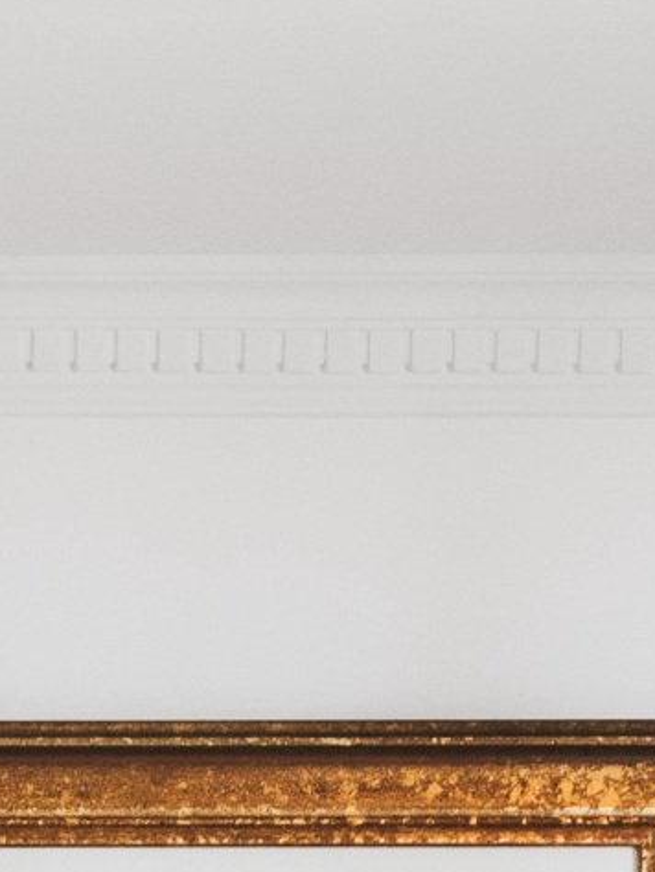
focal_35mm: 251
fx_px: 6327
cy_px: 2592
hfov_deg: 5.8
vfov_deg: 7.1
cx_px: -442
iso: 320
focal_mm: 43
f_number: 8
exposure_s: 1/6
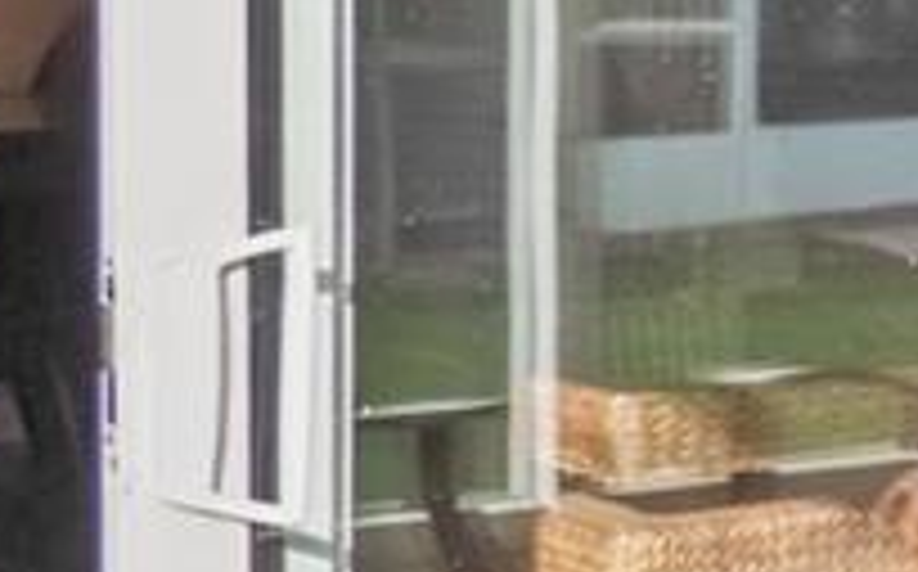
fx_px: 2999
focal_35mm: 120
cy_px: -95
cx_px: 3388
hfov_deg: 9.0
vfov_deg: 10.7
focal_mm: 10
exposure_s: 1/400
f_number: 9
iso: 250
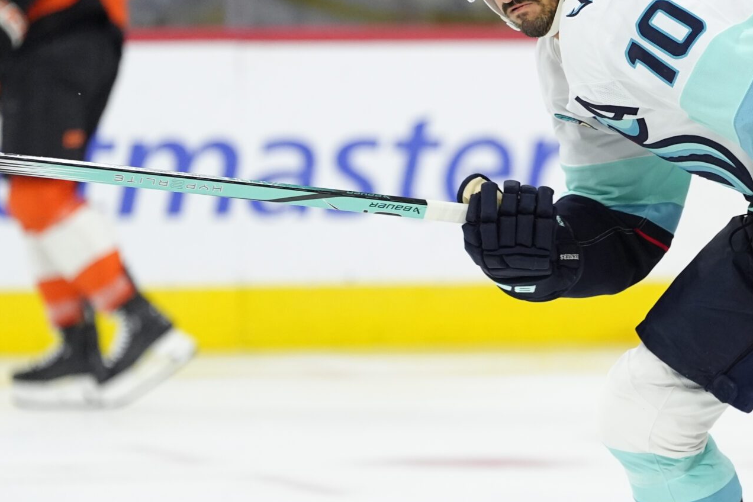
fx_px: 6609
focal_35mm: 316
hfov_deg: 6.5
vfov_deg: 4.3
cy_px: 283
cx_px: 614
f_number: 2.8
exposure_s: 1/2000
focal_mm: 157
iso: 2000
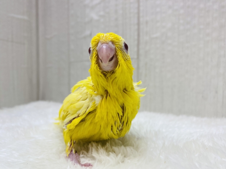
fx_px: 163
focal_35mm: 25
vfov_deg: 54.9
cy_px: 84
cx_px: 113
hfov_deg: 69.4
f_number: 1.8
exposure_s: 1/100
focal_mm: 4.25
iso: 50
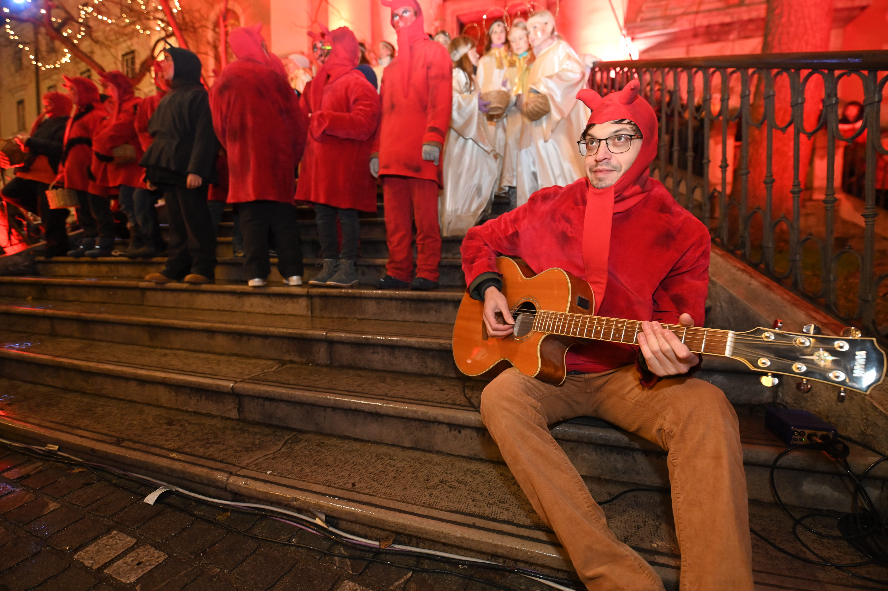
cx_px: 444
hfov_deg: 100.4
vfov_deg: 77.2
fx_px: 370
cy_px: 296
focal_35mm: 15
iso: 2000
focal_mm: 15
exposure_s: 1/50
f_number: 2.8
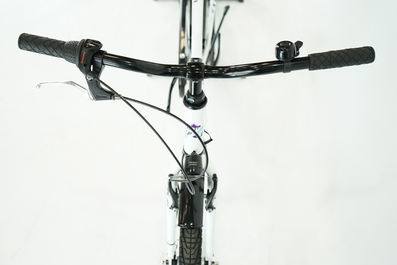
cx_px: 198
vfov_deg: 32.6
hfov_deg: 47.4
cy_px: 132
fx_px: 452
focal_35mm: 41
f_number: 5
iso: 1600
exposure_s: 1/200
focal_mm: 41
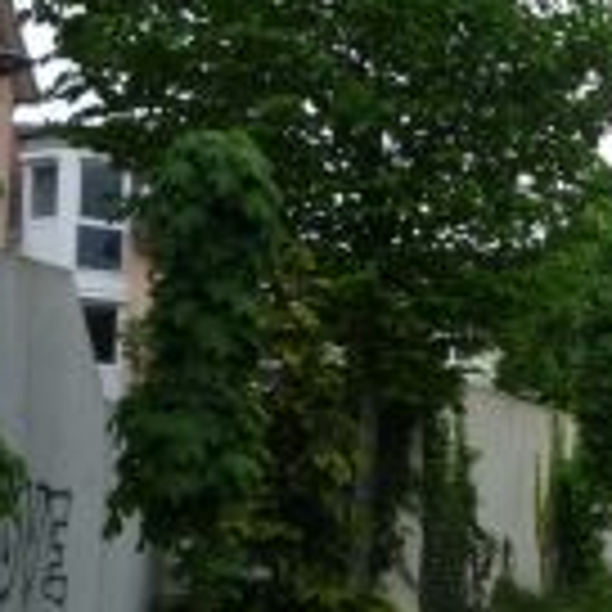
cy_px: 360
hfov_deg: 16.1
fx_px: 2000
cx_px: 896
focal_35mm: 100
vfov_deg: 17.4
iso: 100
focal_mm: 5.2
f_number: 4
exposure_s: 1/125
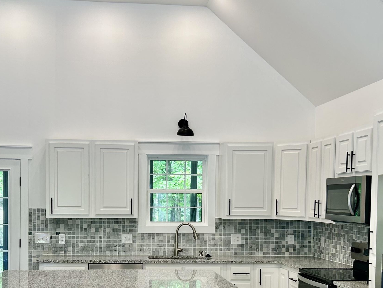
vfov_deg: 29.8
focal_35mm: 48
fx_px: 531
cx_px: 145
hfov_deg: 39.4
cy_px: 213
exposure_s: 1/120
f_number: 1.5
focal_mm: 5.7
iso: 64
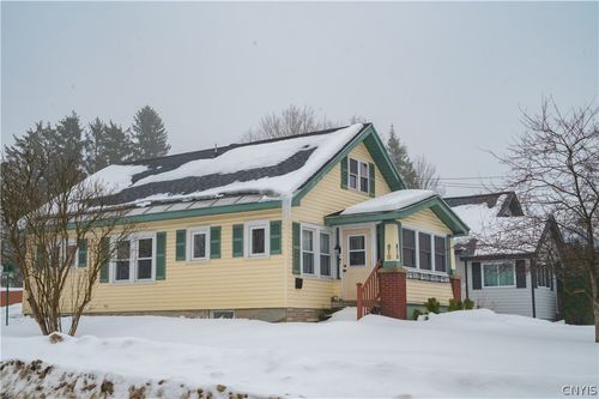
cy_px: 200
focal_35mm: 45
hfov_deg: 43.6
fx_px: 748
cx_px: 300
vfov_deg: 29.8
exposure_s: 1/1000
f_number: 11
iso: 1000
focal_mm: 45
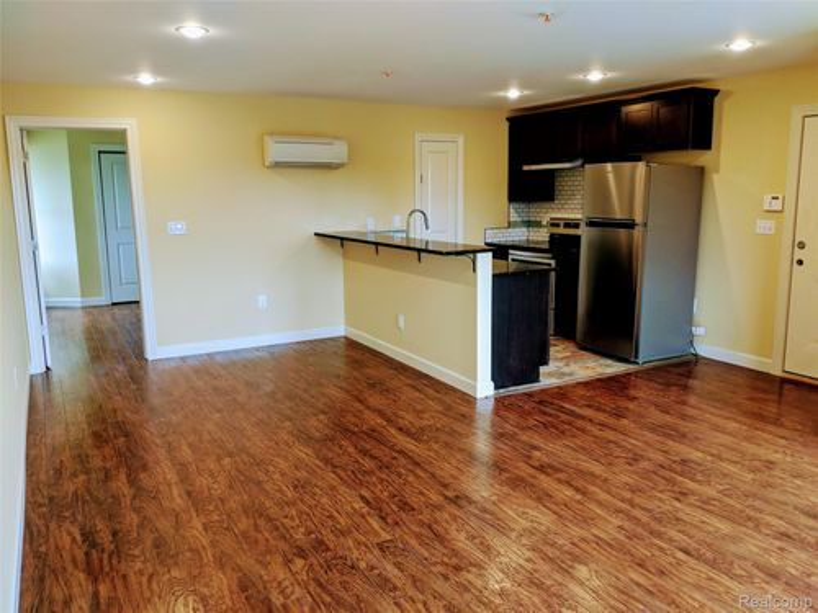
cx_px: 409
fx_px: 638
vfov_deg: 51.4
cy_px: 306
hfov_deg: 65.3
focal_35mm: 27
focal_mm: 4.44
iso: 152
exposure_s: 1/122
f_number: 1.8
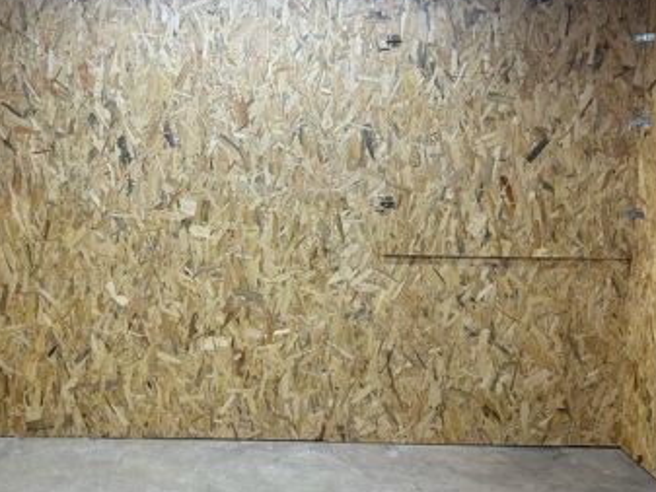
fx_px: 701
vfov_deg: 38.5
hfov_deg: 49.6
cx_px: 241
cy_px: 196
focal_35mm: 37
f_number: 1.5
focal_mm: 5.7
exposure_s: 1/100
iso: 32
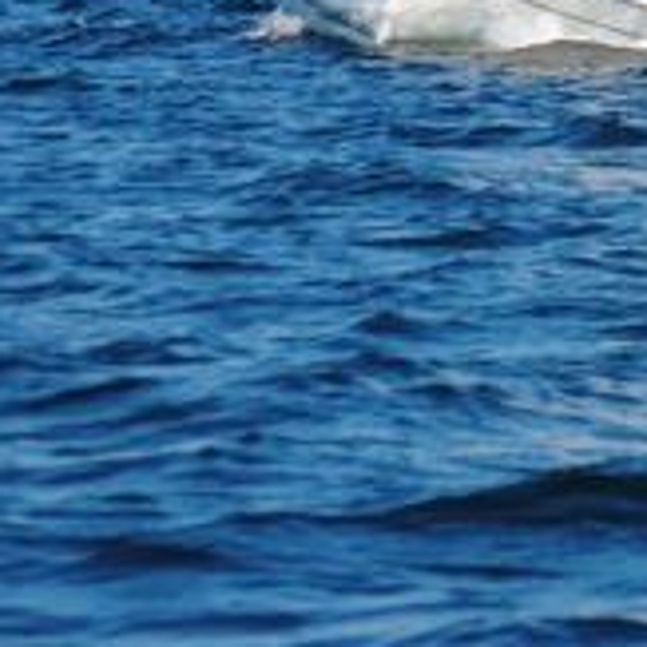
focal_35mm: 513
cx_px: 1103
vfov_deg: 3.4
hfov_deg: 3.4
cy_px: -383
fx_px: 10848
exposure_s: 1/500
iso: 100
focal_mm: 82
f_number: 5.6
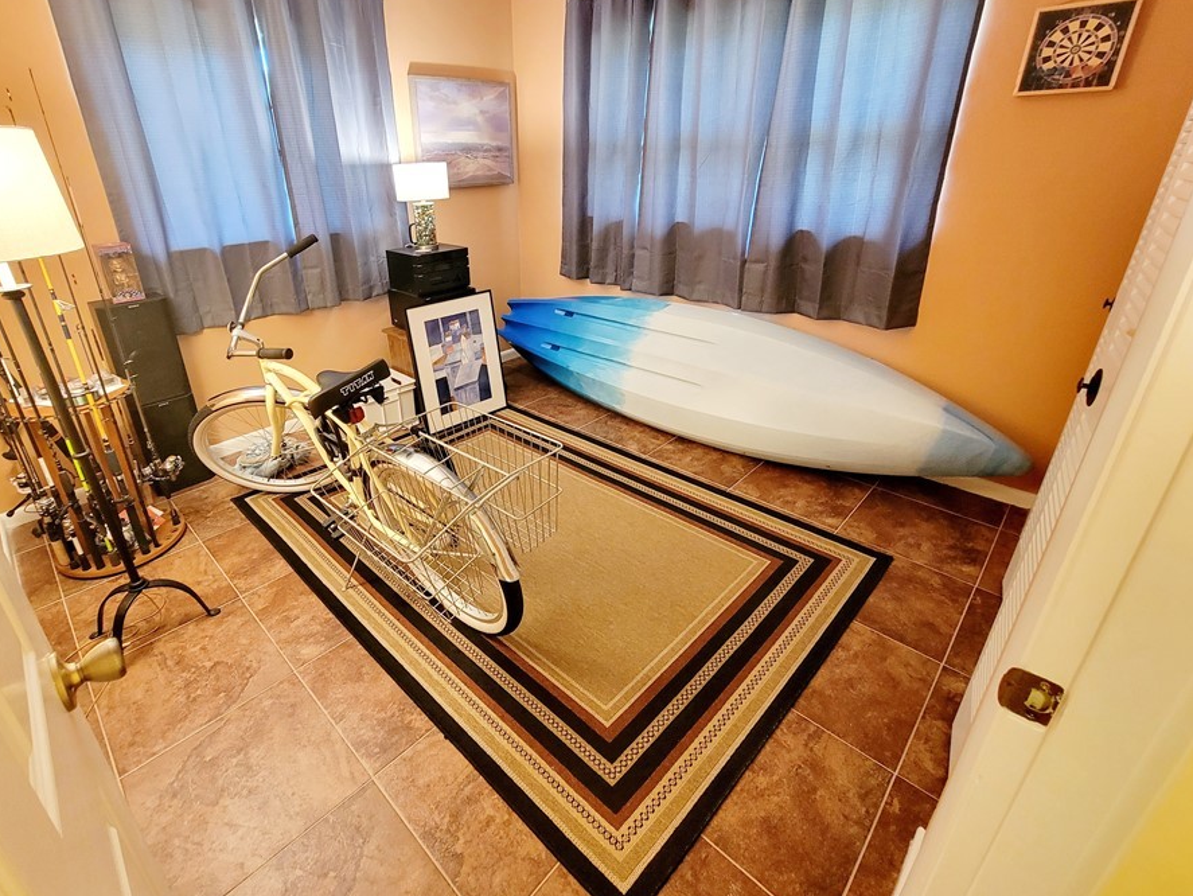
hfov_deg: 97.7
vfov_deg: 81.6
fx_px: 517
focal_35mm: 15
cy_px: 412
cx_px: 529
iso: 320
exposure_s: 1/30
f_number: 2.2
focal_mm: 2.2
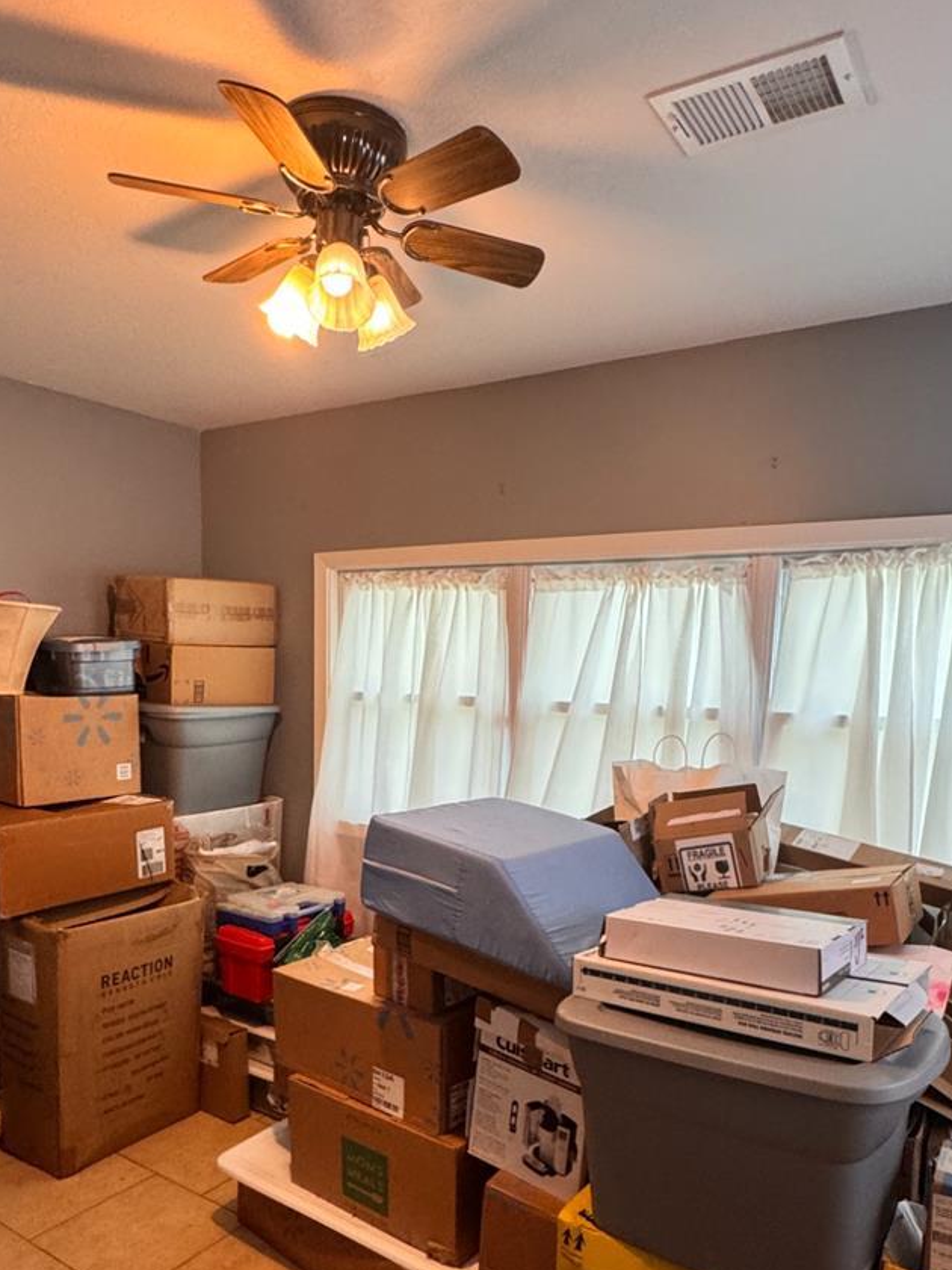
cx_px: 483
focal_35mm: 25
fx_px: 917
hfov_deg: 54.9
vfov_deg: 68.3
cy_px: 792
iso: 250
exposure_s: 1/60
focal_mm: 2.22
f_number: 2.2
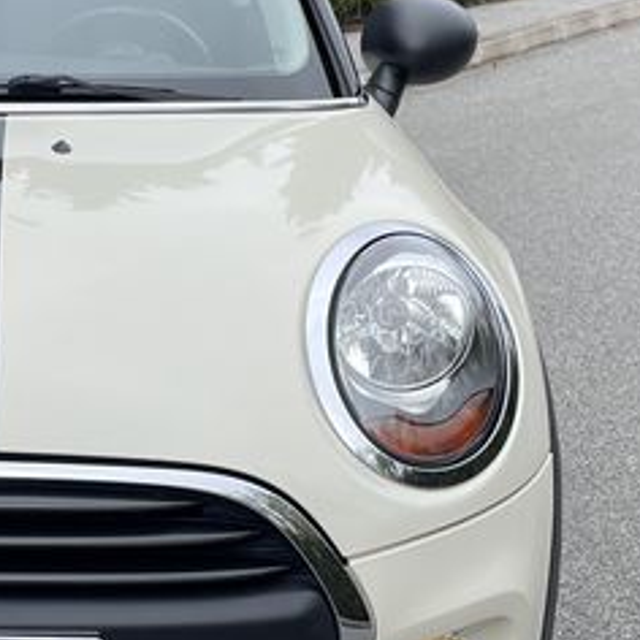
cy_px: 361
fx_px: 1903
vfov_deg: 19.1
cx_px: -50
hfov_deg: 18.4
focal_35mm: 91
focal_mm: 4.2
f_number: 1.6
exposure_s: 1/1289
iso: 32
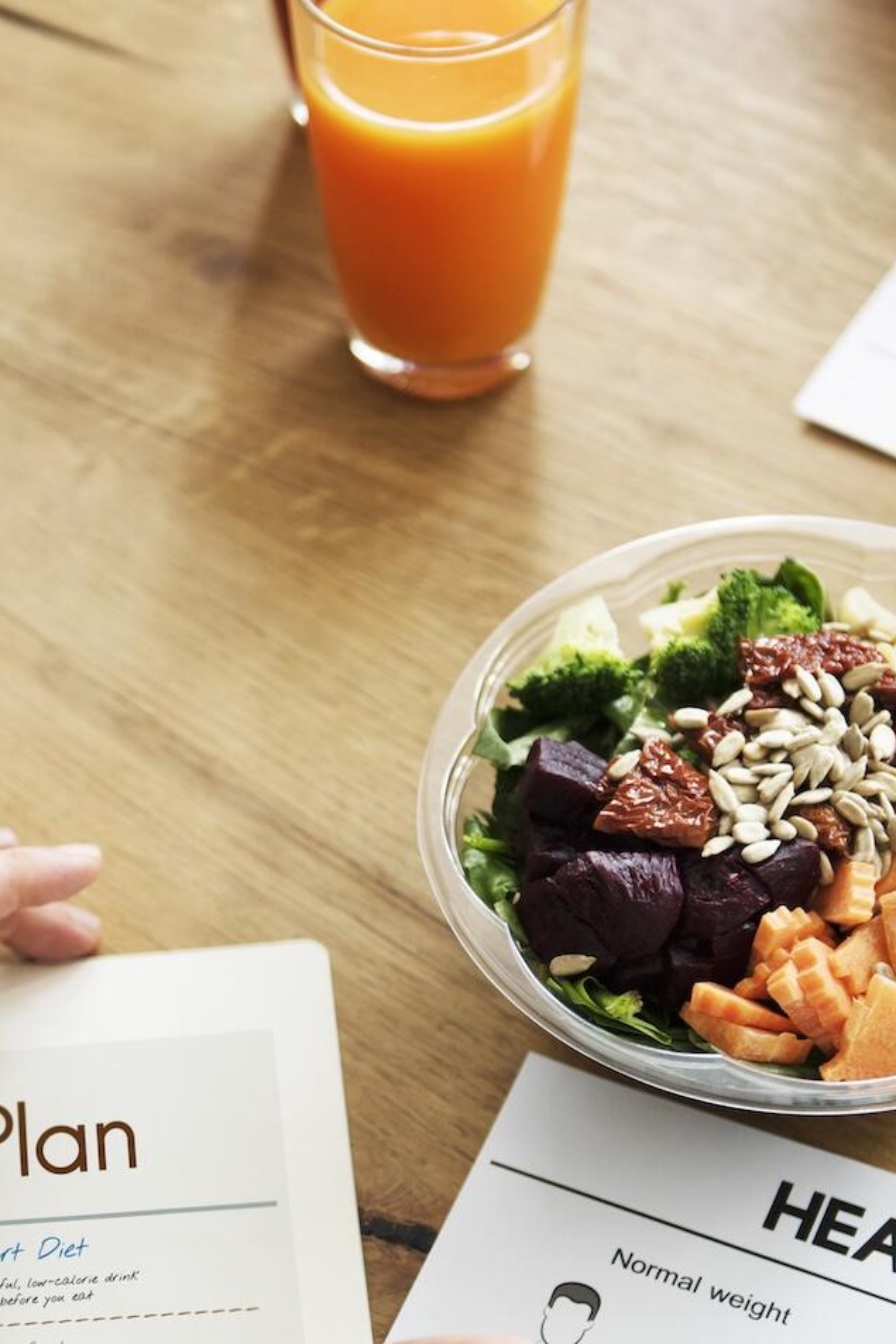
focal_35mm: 105
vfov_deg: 19.4
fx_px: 3921
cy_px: 898
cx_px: 213
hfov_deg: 13.0
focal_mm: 50
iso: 200
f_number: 2.8
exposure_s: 1/160
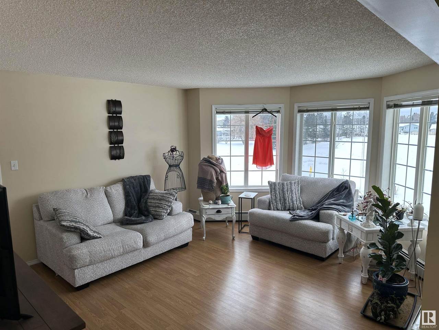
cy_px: 165
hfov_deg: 71.6
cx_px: 220
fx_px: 304
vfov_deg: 56.8
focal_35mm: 24
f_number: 1.78
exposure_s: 1/288
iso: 80
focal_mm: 6.86
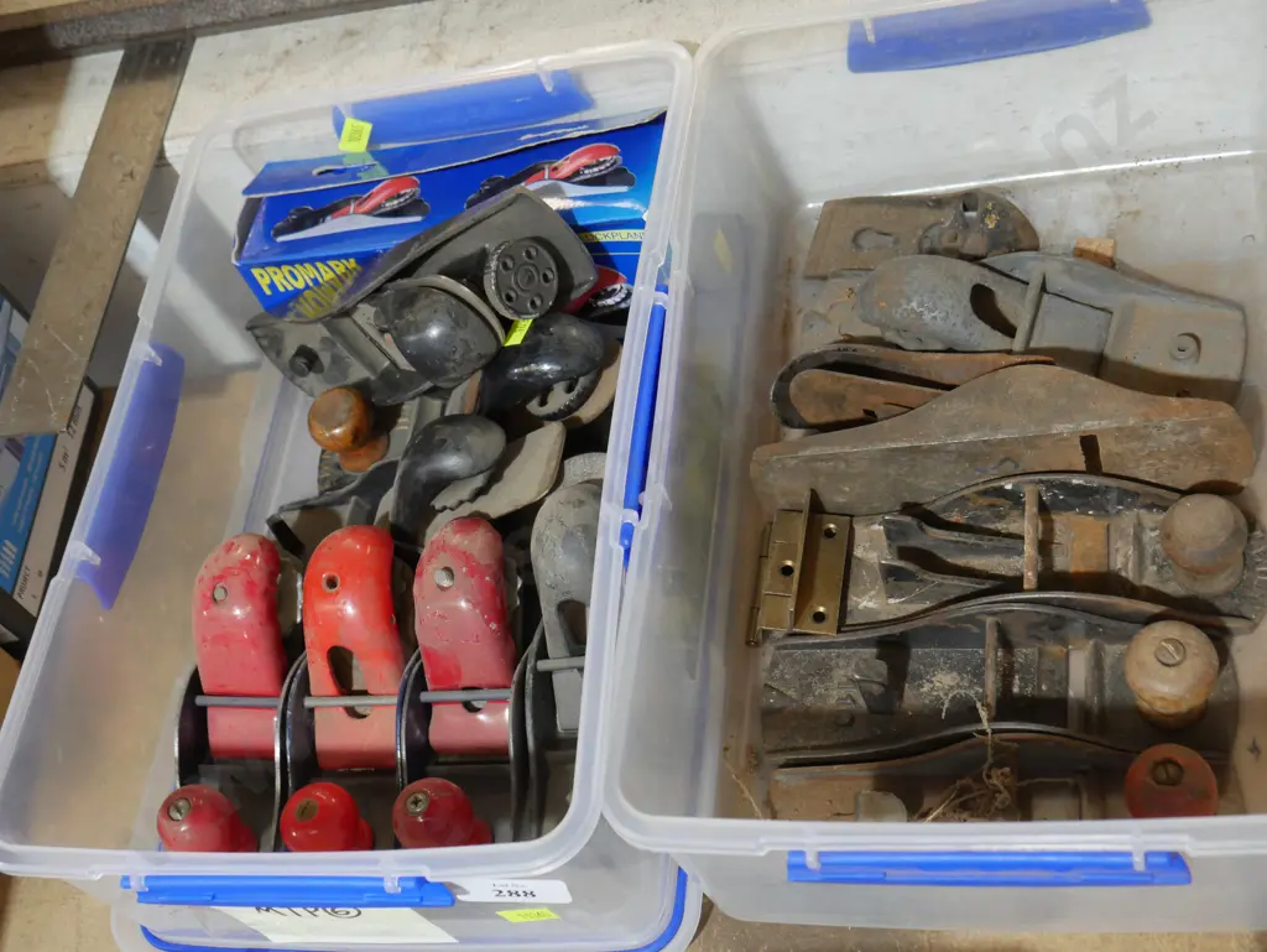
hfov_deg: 39.6
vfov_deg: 30.3
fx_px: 1758
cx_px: 634
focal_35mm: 48
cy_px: 476
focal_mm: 24
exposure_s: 1/60
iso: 1250
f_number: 5.2
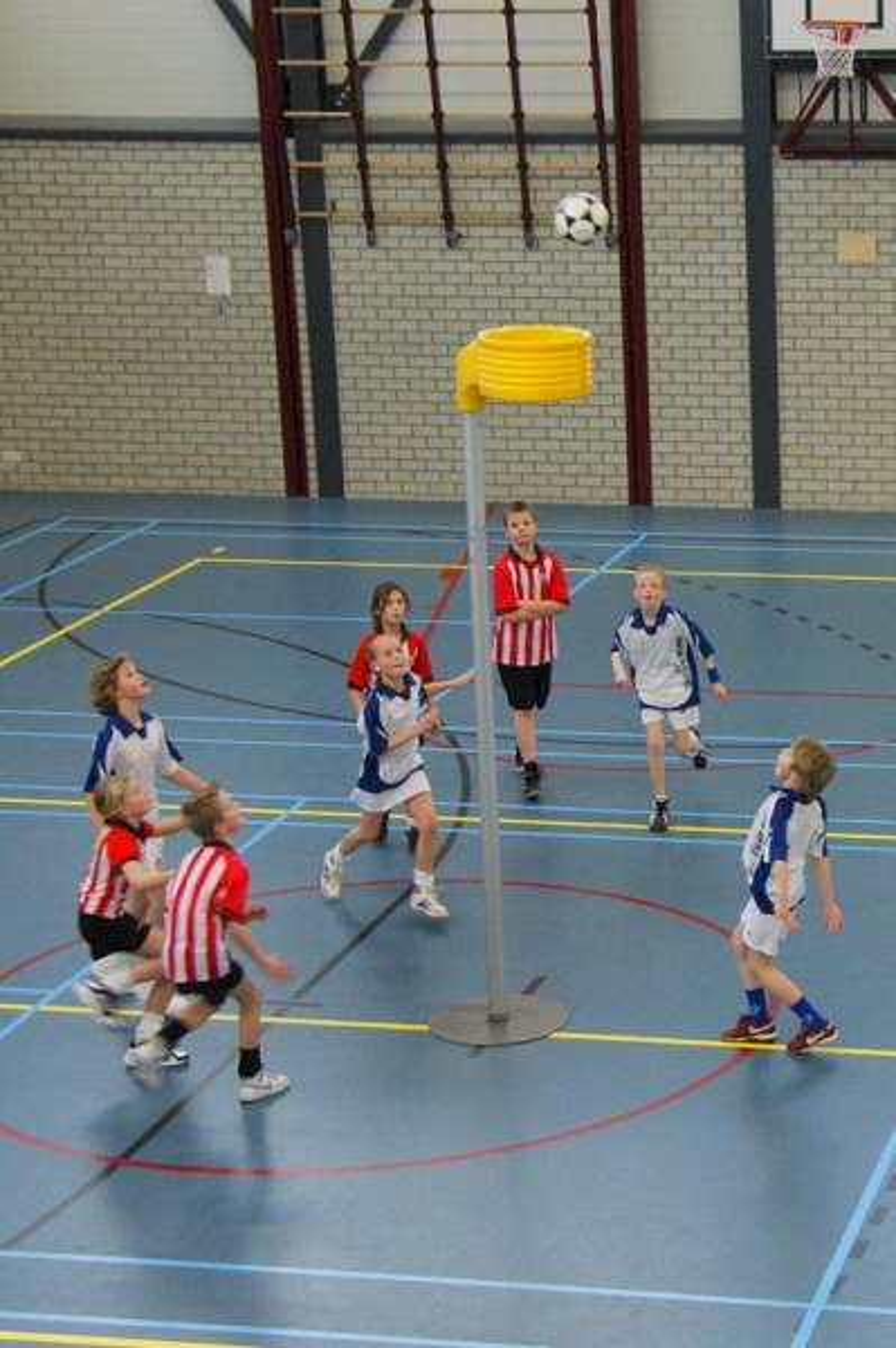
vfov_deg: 43.6
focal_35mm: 45
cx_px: 448
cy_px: 674
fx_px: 1683
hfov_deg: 29.8
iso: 800
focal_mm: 30
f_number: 5.6
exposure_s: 1/100
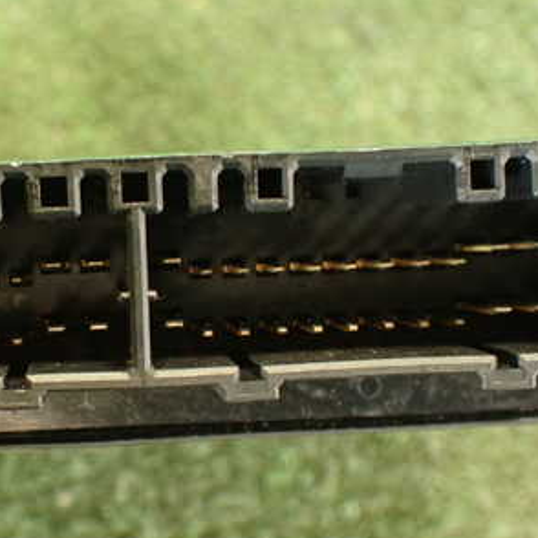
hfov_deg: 25.8
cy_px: 304
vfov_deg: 26.5
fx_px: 1143
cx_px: 73
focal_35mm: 65
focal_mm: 6.37
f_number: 2.5
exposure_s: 1/25
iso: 800
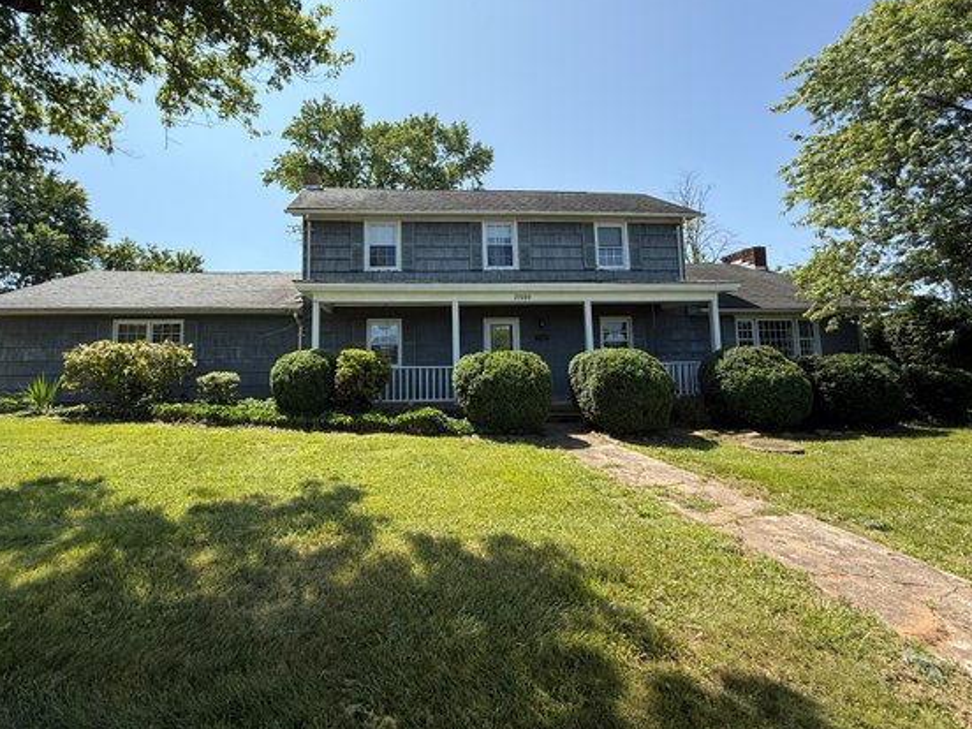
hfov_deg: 94.1
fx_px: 449
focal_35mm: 16
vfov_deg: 77.8
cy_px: 320
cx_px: 431
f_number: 2.2
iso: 64
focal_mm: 2.22
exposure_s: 1/1145
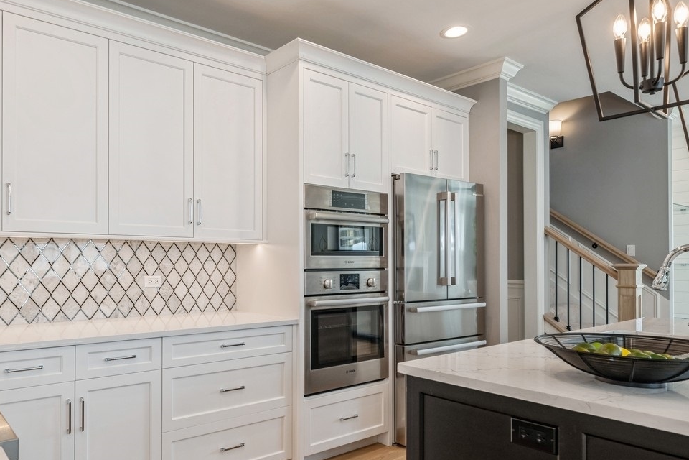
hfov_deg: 68.5
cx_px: 251
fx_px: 494
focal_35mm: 26
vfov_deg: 49.7
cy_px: 258
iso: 200
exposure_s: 1/10
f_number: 8
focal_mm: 15.5
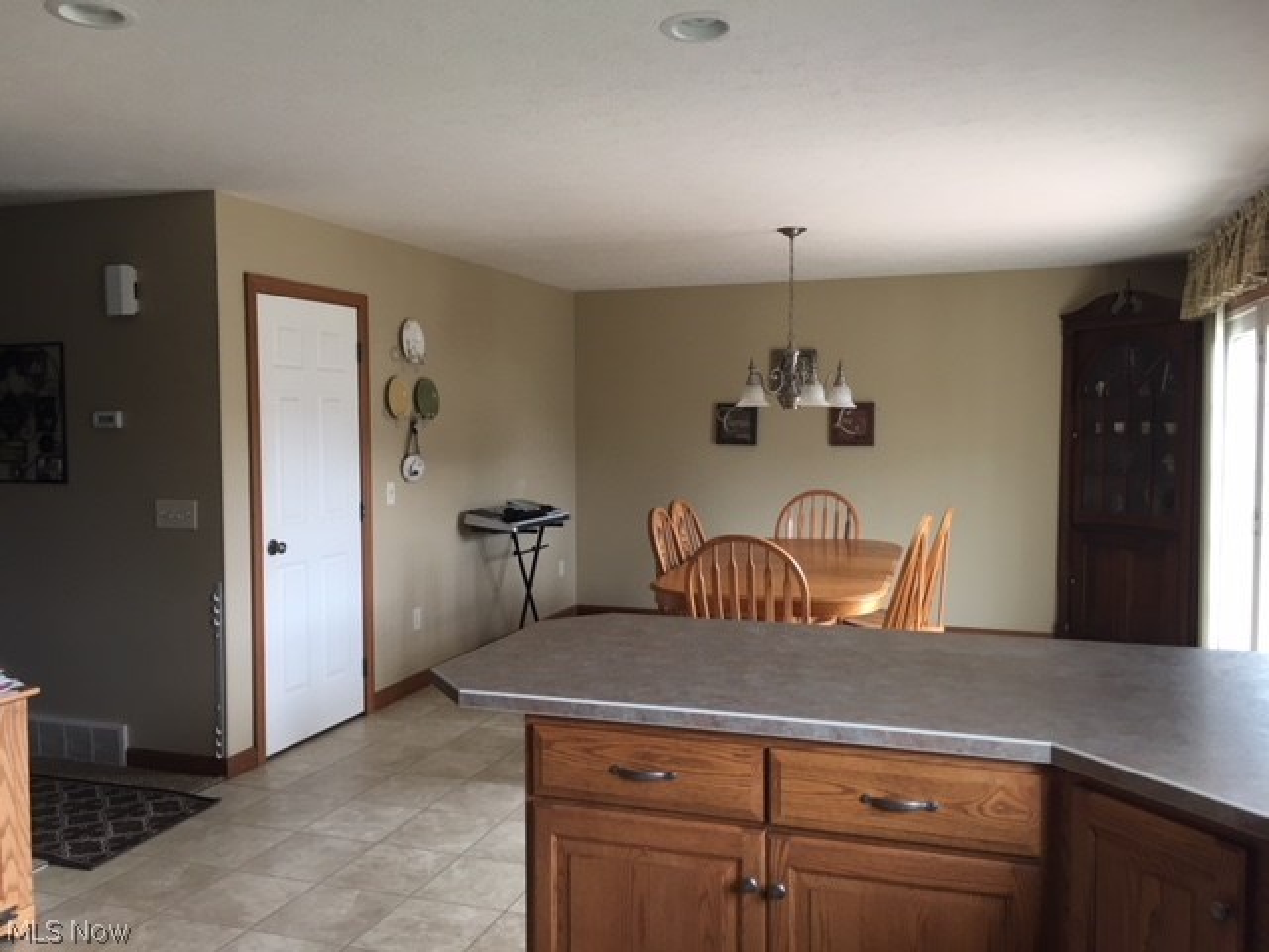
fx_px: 1063
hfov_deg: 61.7
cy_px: 476
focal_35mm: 29
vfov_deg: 48.2
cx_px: 634
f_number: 2.2
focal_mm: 4.15
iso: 25
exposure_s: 1/15
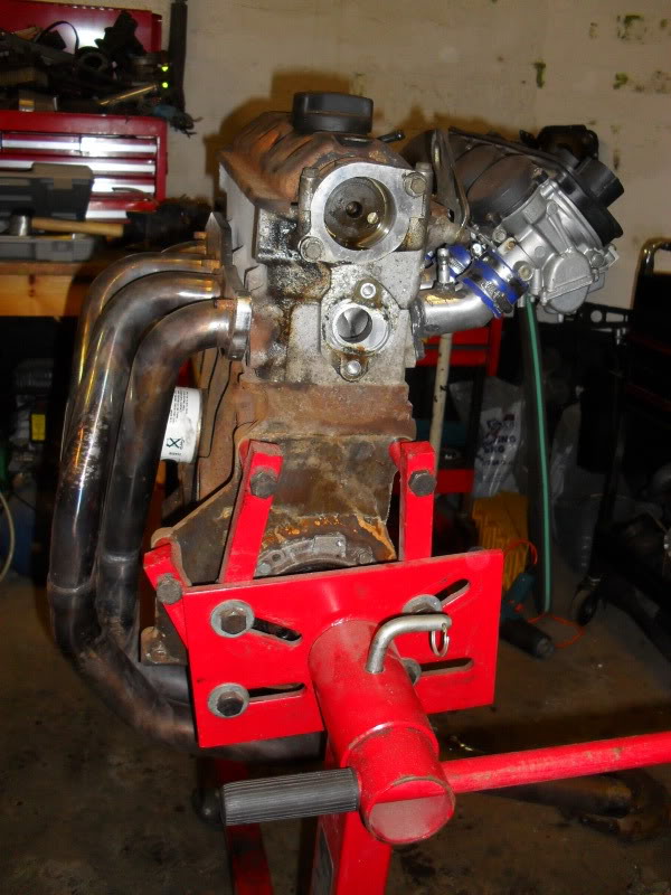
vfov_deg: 52.6
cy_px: 448
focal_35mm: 35
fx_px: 905
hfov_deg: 40.7
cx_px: 336
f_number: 3.2
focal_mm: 6.3
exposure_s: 1/45
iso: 200
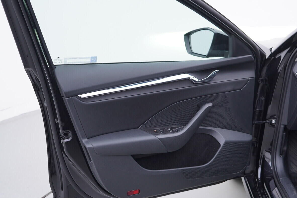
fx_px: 363
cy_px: 117
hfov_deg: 44.5
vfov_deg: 30.4
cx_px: 161
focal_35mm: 44
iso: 125
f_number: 3.2
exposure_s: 1/50
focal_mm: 24
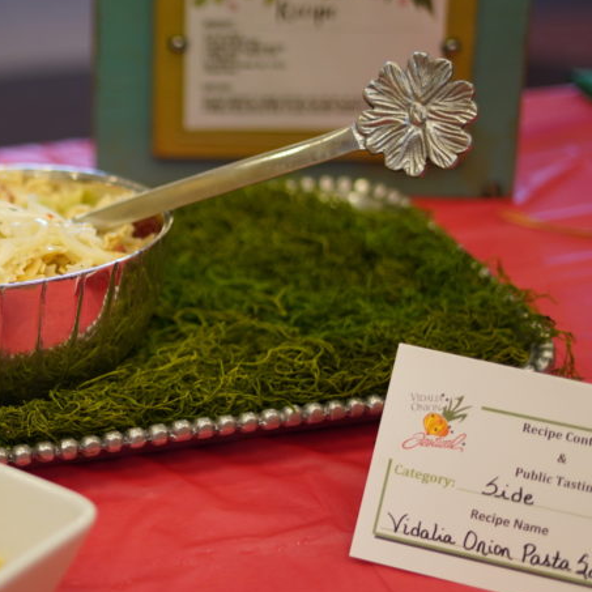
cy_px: 271
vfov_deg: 18.1
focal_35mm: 96
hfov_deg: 17.8
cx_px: 48
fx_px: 1857
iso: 800
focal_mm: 50
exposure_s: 1/500
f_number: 1.8
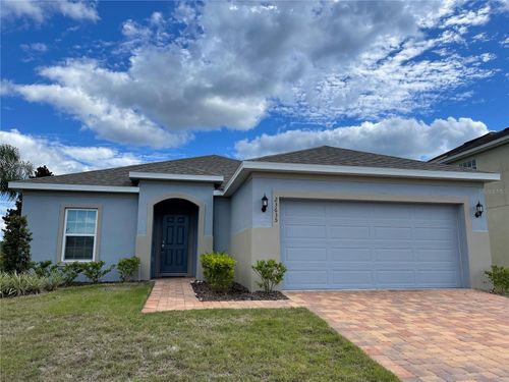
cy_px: 191
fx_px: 382
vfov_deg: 53.1
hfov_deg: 67.3
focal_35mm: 26
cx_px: 254
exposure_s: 1/4202
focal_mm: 5.1
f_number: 1.6
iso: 32
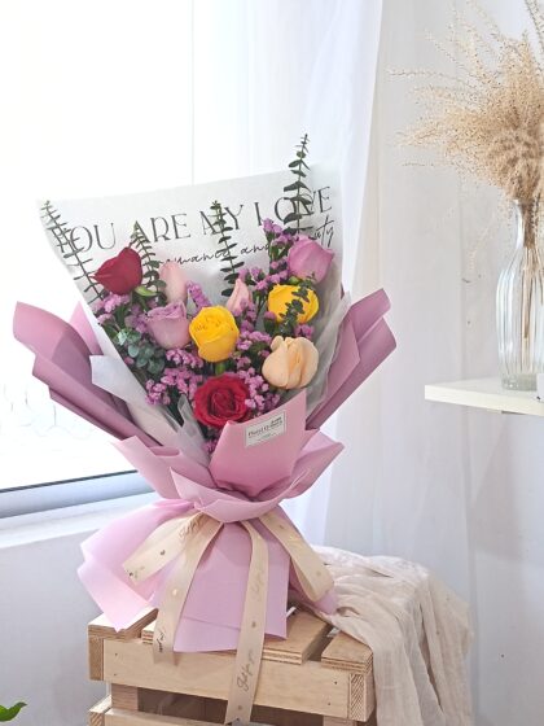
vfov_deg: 39.7
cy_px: 363
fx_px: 1006
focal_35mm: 48
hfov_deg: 30.3
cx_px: 272
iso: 892
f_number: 3.5
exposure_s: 1/50
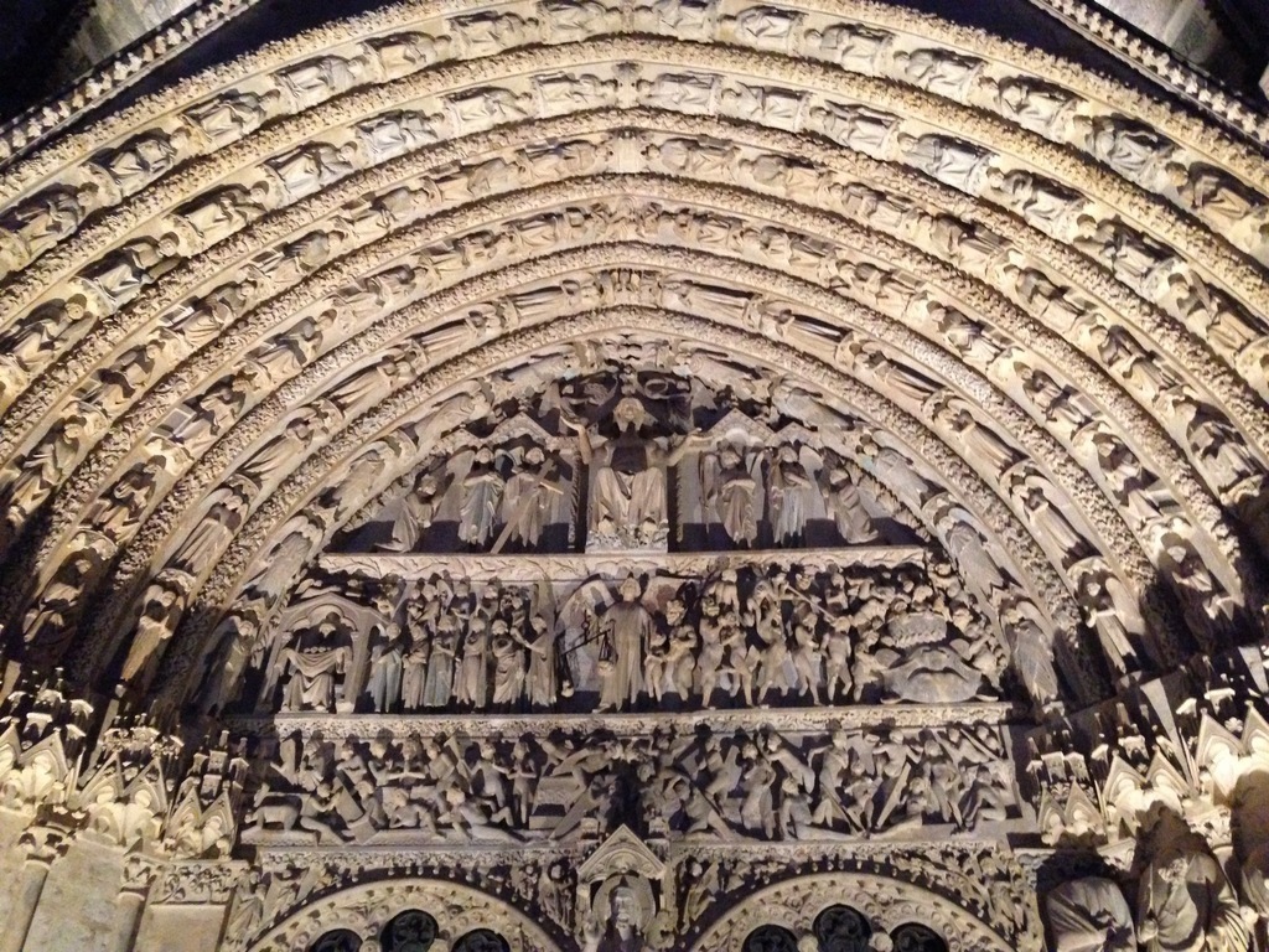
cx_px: 634
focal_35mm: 33
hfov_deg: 55.4
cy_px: 476
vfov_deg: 42.9
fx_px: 1210
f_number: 2.4
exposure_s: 1/15
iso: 640
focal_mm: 4.12
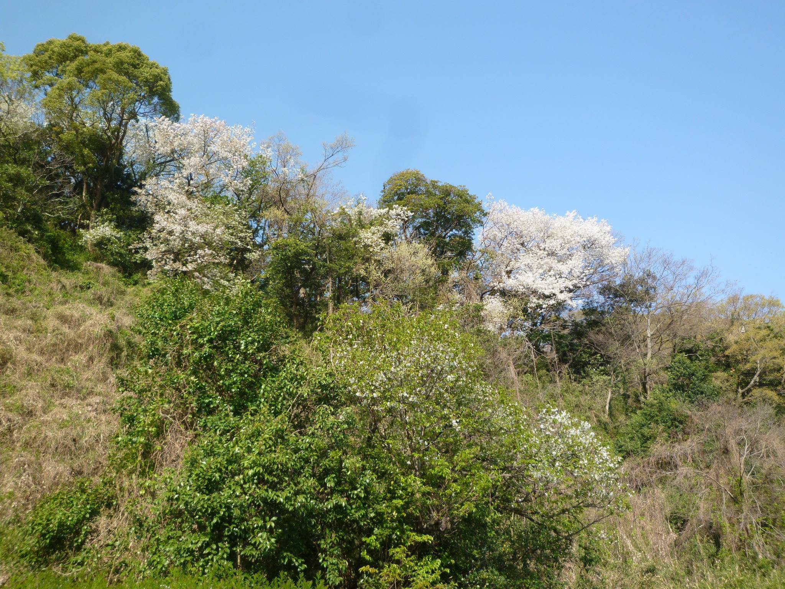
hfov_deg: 61.7
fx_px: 658
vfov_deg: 48.2
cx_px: 392
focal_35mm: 29
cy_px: 294
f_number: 4
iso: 80
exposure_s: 1/250
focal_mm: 5.2
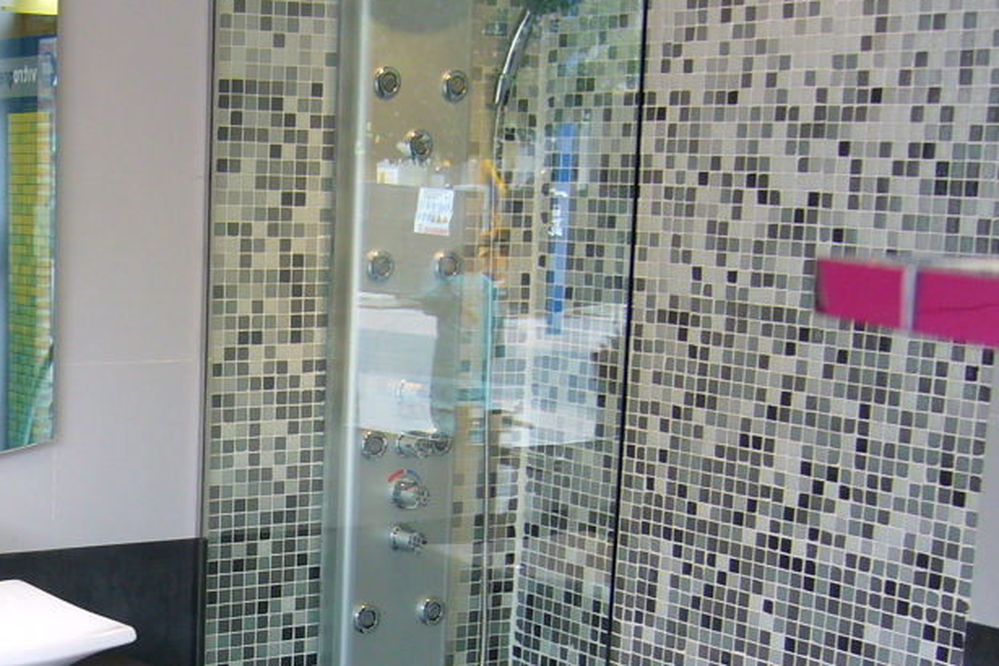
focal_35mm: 71
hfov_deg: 27.4
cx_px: 102
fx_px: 1970
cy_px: 551
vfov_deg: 19.0
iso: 100
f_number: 2.8
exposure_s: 1/30
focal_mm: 5.8
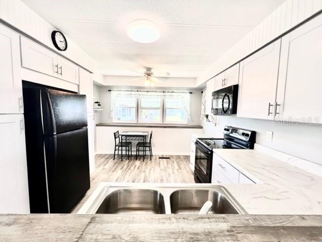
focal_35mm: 13
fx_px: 121
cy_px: 121
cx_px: 161
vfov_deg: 89.9
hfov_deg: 106.2
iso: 64
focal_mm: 1.57
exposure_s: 1/122
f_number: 1.8
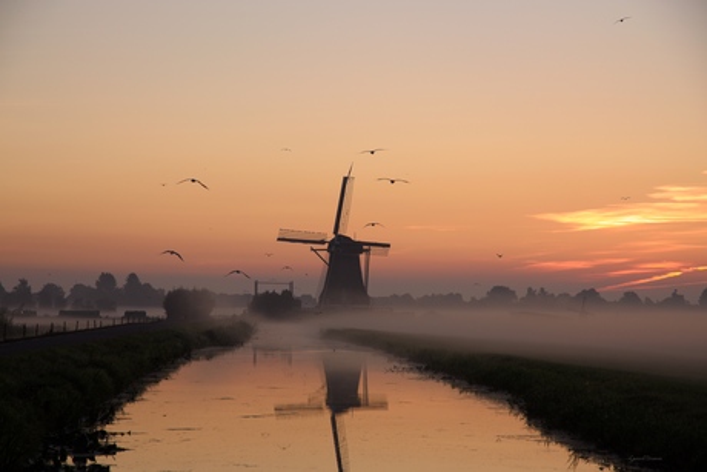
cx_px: 354
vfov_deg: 13.1
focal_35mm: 105
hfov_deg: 19.5
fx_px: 2063
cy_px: 236
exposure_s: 1/160
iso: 250
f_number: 8
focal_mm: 105
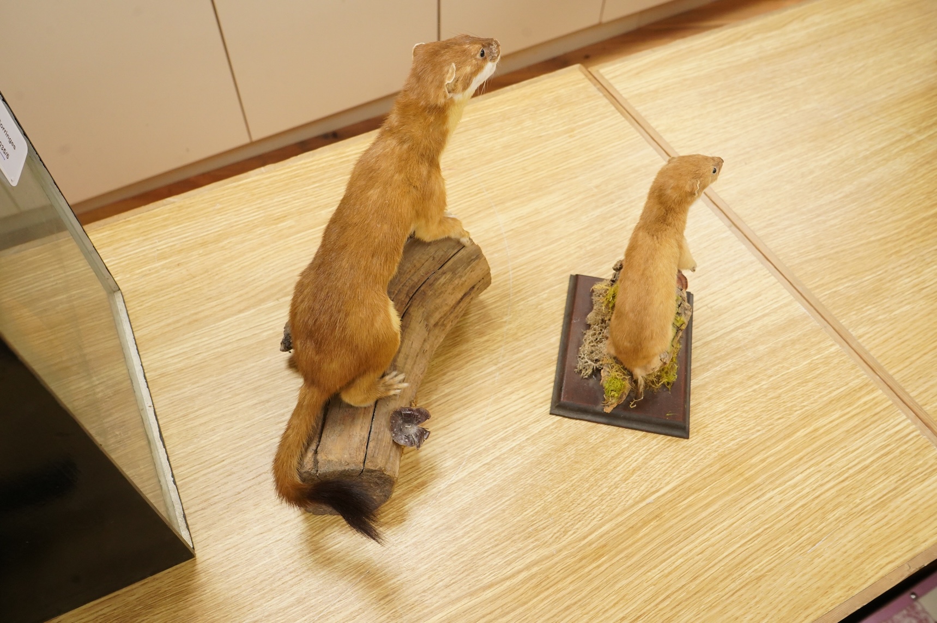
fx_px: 728
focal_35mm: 28
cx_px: 468
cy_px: 312
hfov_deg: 65.5
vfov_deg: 46.3
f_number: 8
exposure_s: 1/100
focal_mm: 28
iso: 4000
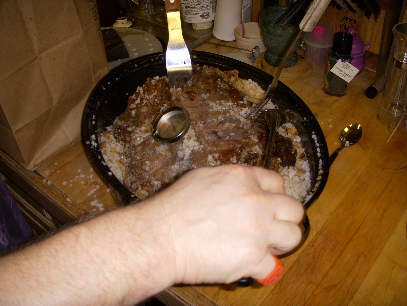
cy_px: 153
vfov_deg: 37.7
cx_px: 204
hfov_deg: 49.0
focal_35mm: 38
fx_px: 447
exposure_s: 1/30
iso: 100
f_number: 3.3
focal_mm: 6.3
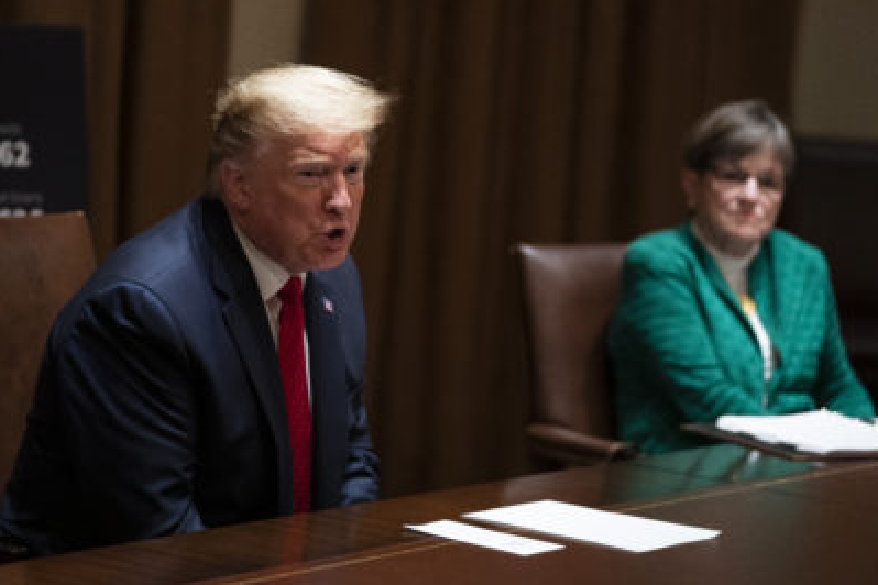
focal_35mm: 140
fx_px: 3414
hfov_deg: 14.7
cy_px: 286
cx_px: 436
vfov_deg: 9.8
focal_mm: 124
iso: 4000
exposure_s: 1/200
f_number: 2.8
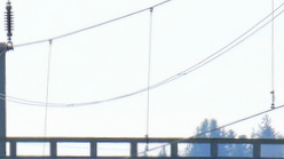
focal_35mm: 736
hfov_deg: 2.9
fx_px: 5538
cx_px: -184
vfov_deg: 1.6
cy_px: 455
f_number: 7.1
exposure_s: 1/400
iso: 160
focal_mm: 76
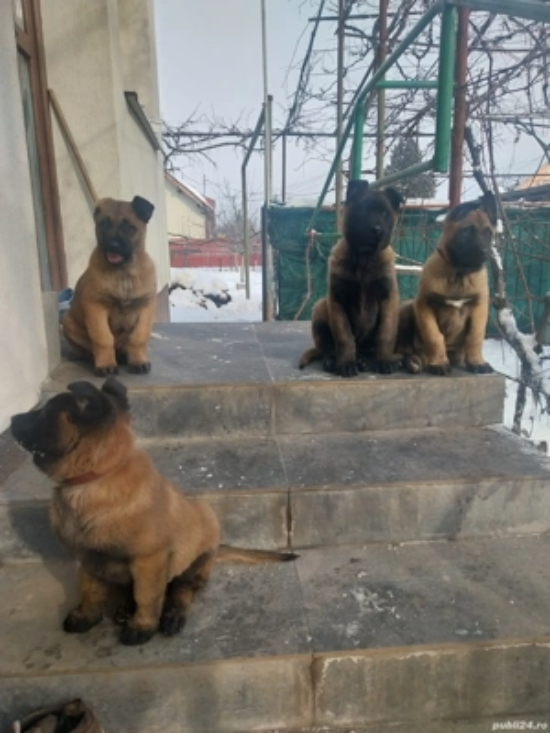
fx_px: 551
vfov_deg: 67.3
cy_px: 366
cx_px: 275
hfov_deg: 53.1
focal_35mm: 26
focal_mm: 4
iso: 25
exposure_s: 1/424
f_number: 1.8
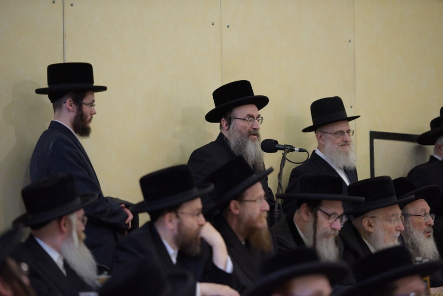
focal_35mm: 165
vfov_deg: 8.3
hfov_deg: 12.5
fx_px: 2031
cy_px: 148
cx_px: 222
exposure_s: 1/125
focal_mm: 165
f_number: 2.8
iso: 800
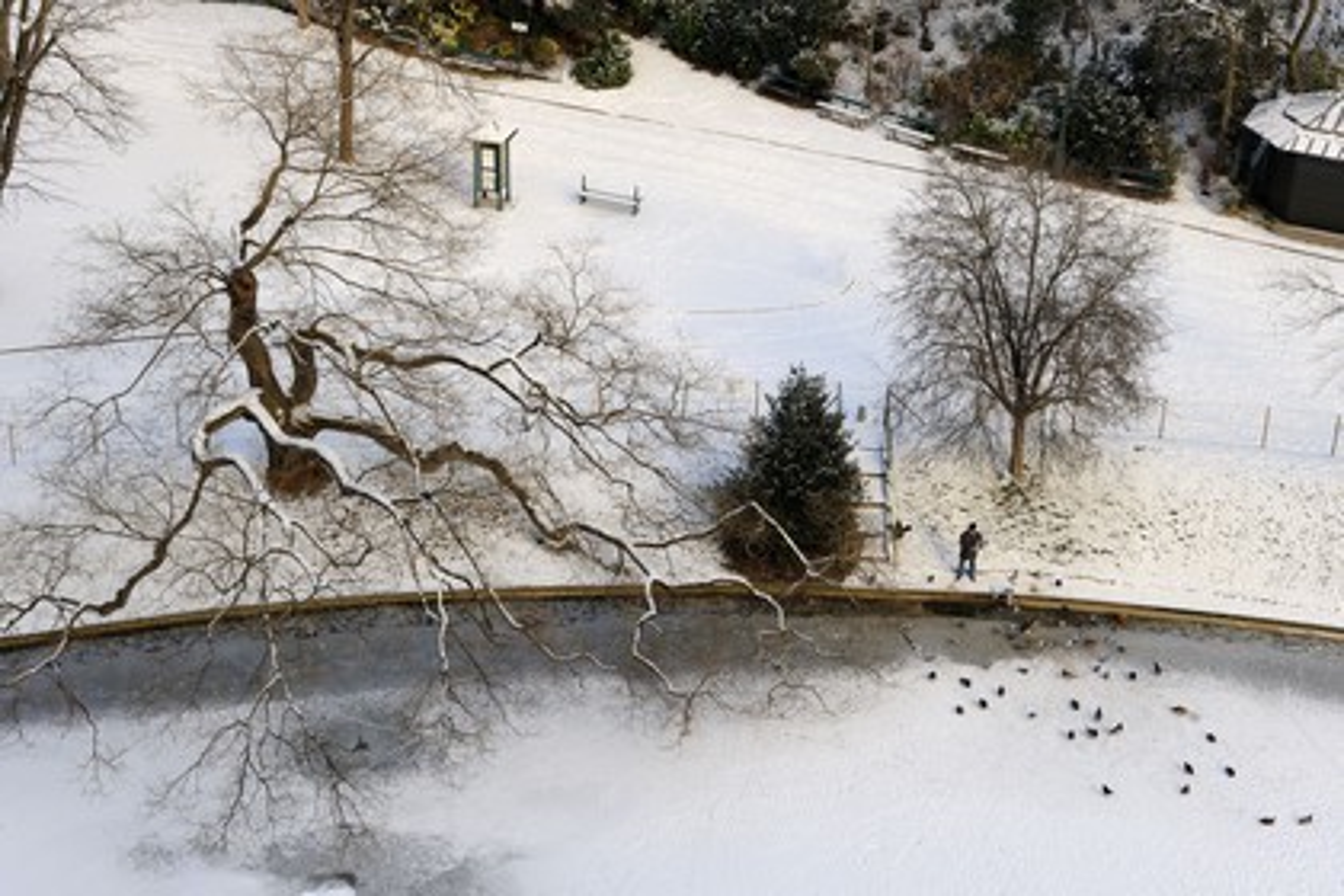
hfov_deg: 33.4
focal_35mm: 60
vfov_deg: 22.6
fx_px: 2240
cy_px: 448
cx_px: 672
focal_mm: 60
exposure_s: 1/160
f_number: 7.1
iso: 200
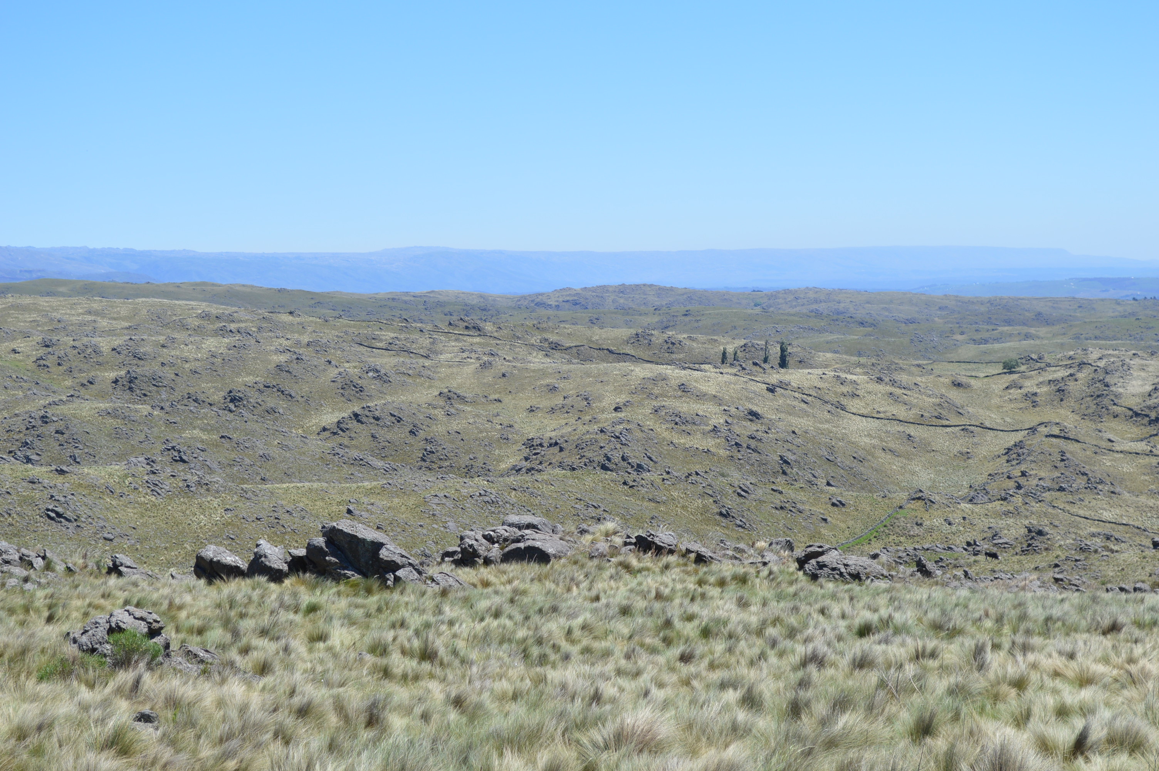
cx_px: 580
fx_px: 2654
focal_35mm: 82
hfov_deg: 24.6
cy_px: 386
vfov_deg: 16.5
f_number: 8
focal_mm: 55
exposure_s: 1/250
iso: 100
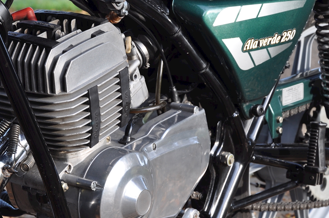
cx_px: 101
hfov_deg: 16.1
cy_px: 148
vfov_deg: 10.8
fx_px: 1159
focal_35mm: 127
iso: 200
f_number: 8
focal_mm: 50
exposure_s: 1/60
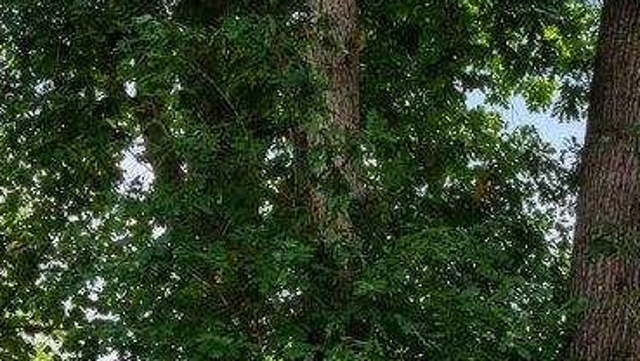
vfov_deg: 12.1
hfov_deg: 22.6
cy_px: 631
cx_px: 510
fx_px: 1579
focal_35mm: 93
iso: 200
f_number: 9
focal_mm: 16
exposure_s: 1/160
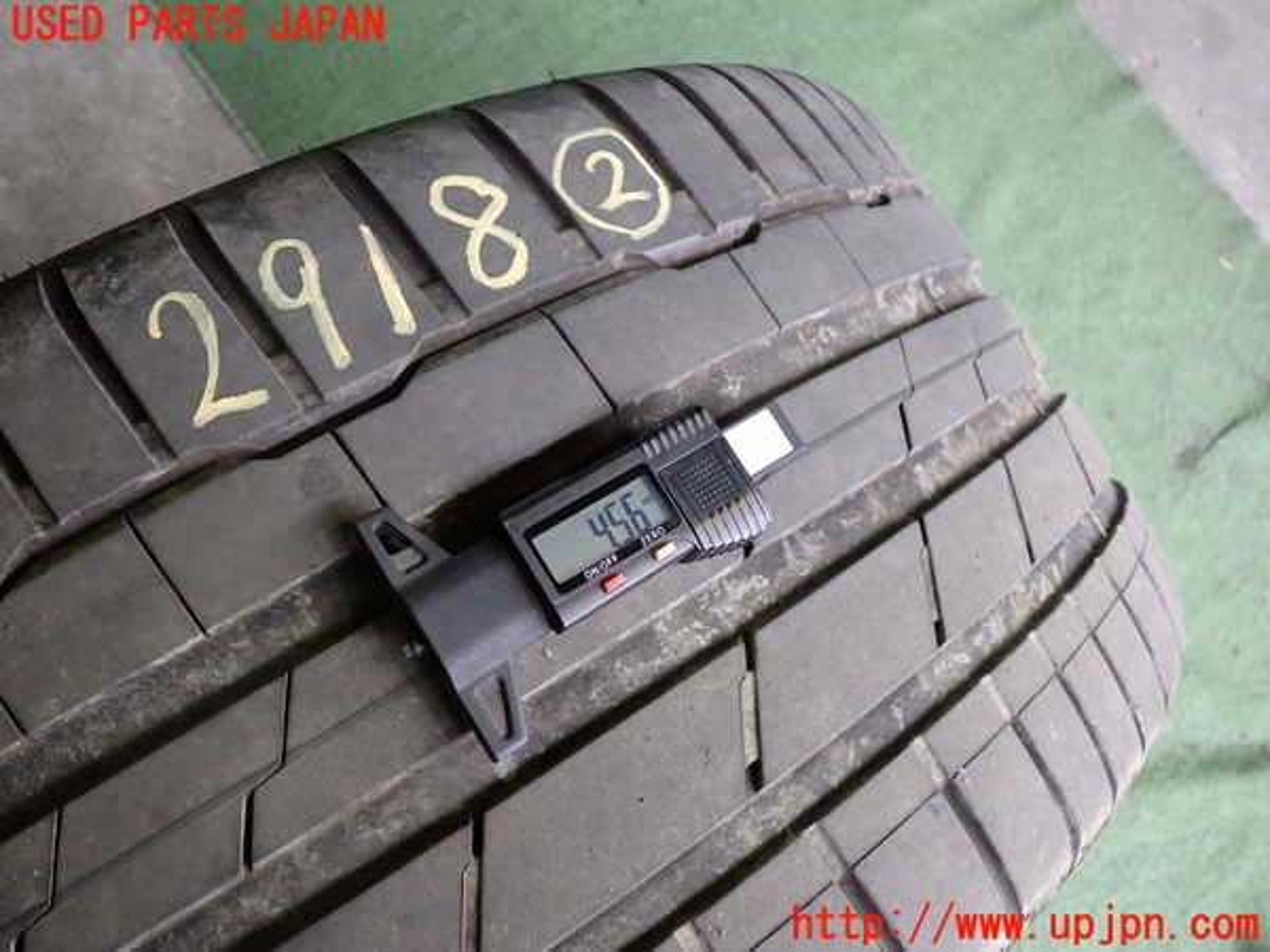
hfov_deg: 60.0
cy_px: 476
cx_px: 635
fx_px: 1101
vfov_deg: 46.8
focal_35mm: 30
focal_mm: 5.4
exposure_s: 1/60
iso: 200
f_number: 2.3
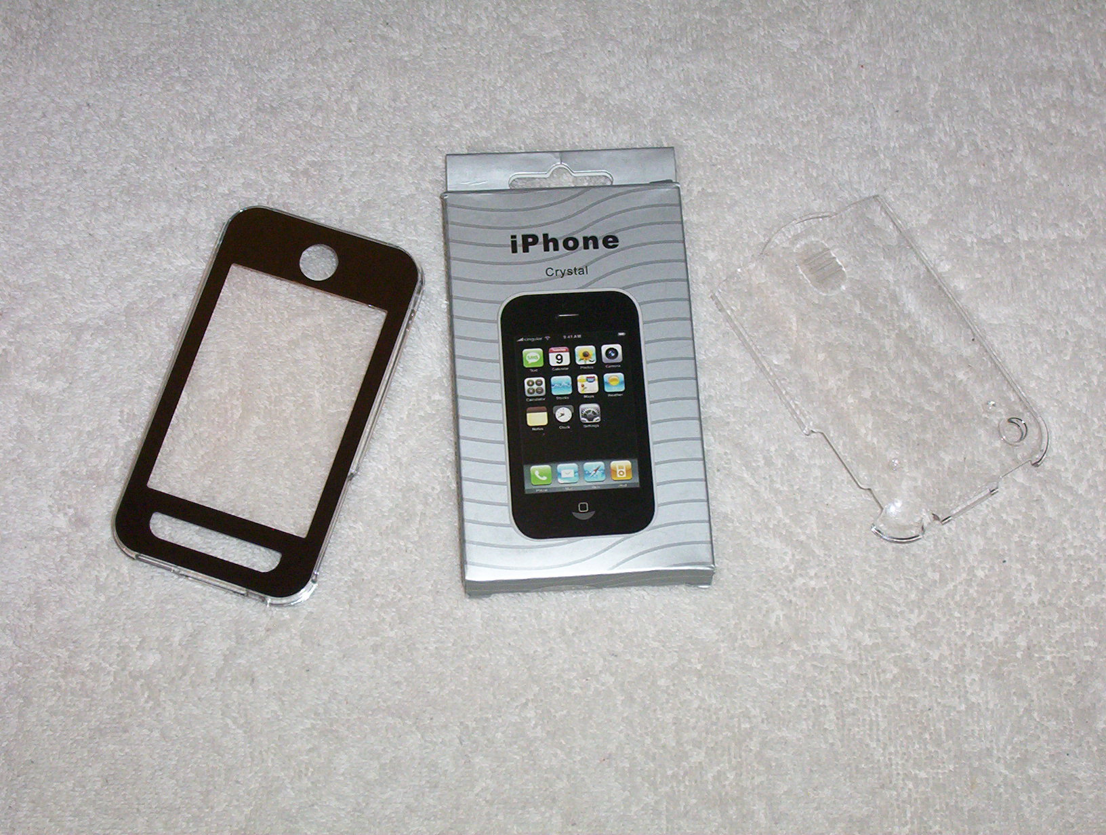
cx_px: 553
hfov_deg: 24.1
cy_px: 418
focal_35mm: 81
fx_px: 2594
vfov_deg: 18.3
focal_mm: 10.76
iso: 140
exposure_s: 1/93.2
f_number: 3.62
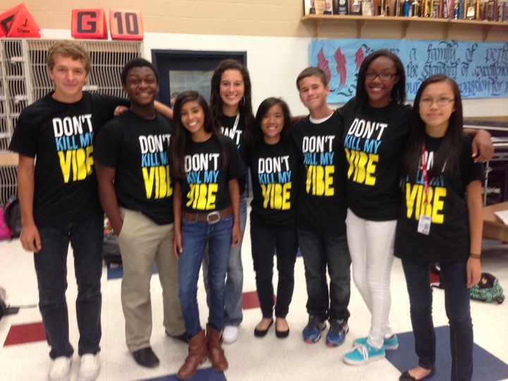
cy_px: 190
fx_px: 484
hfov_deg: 55.4
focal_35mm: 33
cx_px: 254
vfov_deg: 42.9
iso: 160
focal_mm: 4.12
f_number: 2.4
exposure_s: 1/20
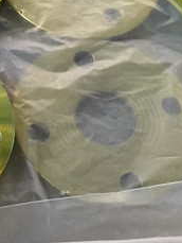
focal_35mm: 135
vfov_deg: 14.5
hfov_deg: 10.9
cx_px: 16
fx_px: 946
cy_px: 28
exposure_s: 1/30
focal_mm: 4.15
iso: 160
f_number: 2.2
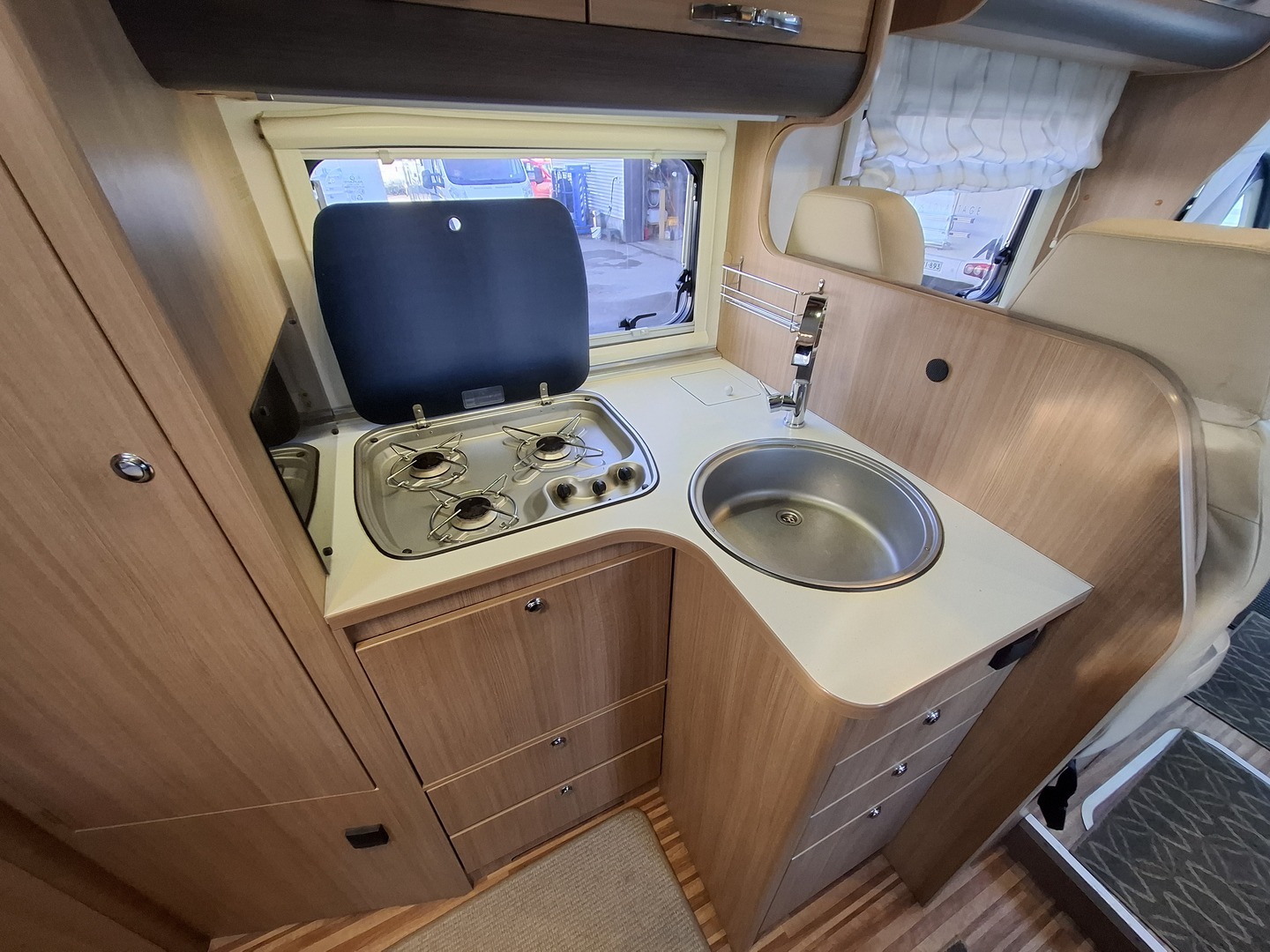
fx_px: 477
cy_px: 476
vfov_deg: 89.9
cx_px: 635
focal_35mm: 13
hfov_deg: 106.2
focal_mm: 1.74
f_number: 2.2
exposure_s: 1/33
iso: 200
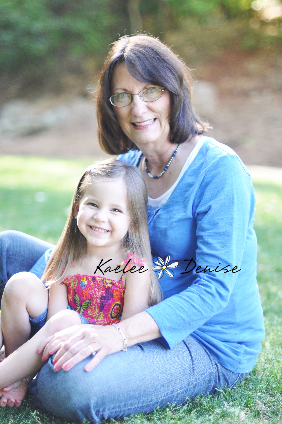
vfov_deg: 27.0
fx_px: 883
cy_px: 212
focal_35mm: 75
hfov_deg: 18.1
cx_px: 141
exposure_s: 1/500
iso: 320
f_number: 1.4
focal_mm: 50
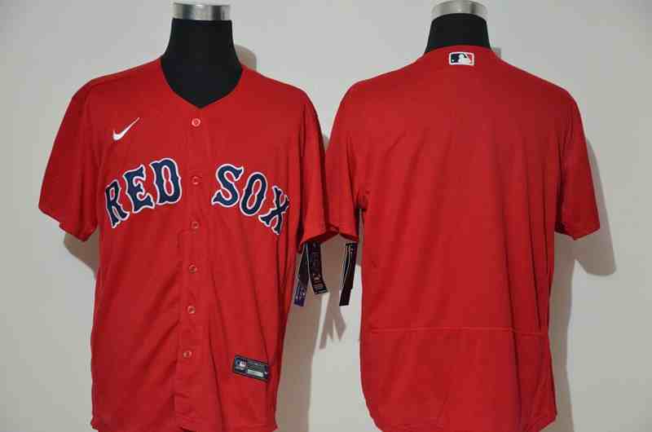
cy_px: 216
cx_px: 326
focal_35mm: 78
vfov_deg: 17.4
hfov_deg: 26.0
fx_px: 1410
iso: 4000
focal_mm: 52
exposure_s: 1/13
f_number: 4.8
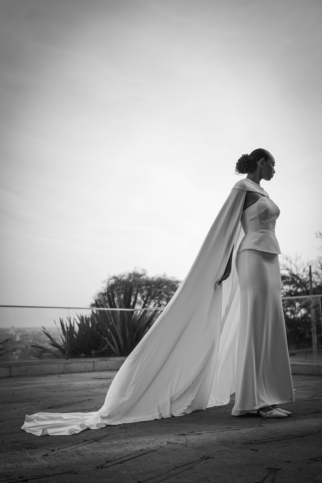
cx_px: 161
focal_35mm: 35
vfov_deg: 54.4
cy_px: 242
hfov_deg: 37.9
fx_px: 470
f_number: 2
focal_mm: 35
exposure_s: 1/3200
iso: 200
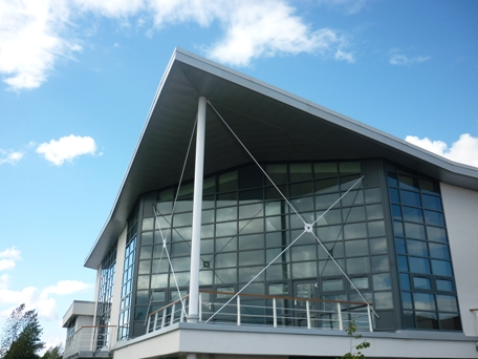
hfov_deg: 55.4
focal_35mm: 33
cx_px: 239
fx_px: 456
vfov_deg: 42.9
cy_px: 180
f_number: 2.8
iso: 80
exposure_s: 1/640
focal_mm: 5.5
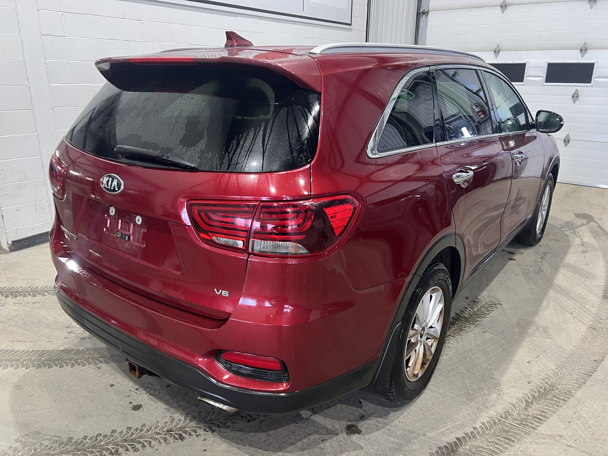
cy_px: 228
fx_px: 457
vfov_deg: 53.1
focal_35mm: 26
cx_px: 304
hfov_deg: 67.3
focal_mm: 5.7
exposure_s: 1/60
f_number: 1.5
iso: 125
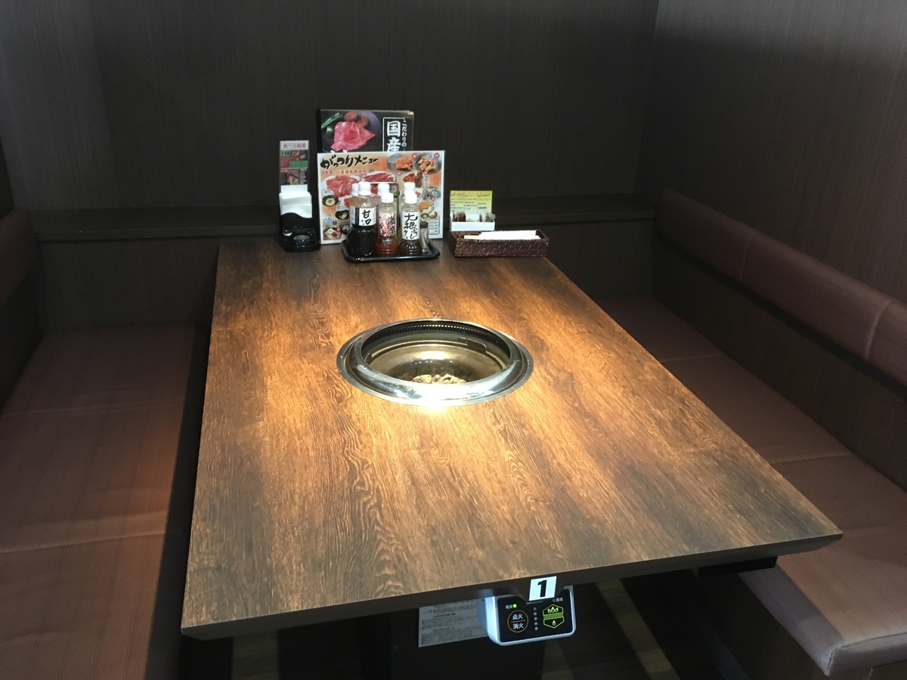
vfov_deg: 48.2
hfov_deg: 61.7
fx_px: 760
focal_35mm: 29
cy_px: 340
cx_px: 454
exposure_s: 1/17
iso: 200
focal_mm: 4.15
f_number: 2.2
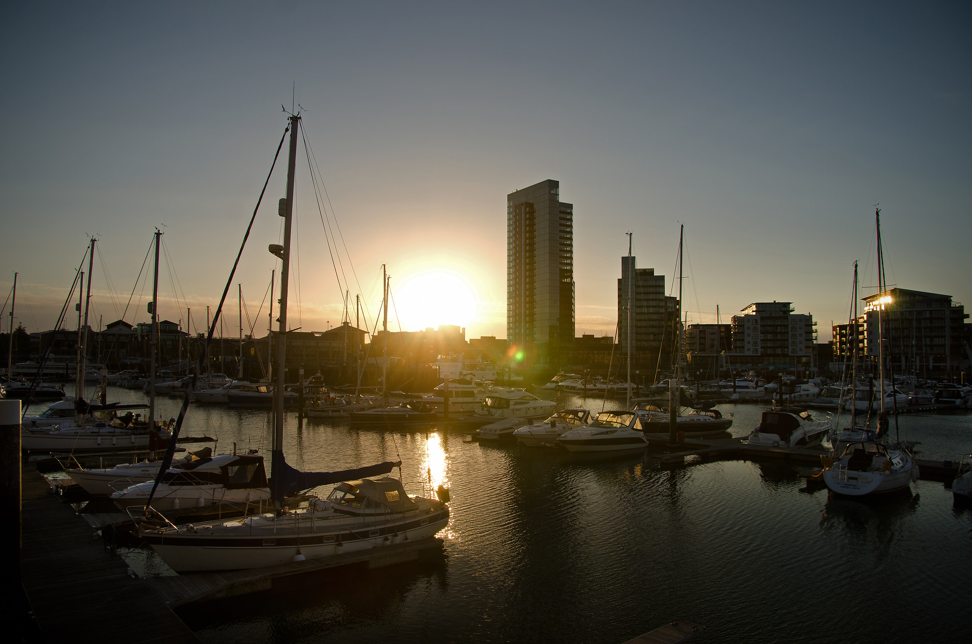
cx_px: 486
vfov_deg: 52.9
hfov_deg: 73.9
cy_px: 322
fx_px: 647
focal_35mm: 24
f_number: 6.3
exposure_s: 1/200
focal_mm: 16
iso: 100
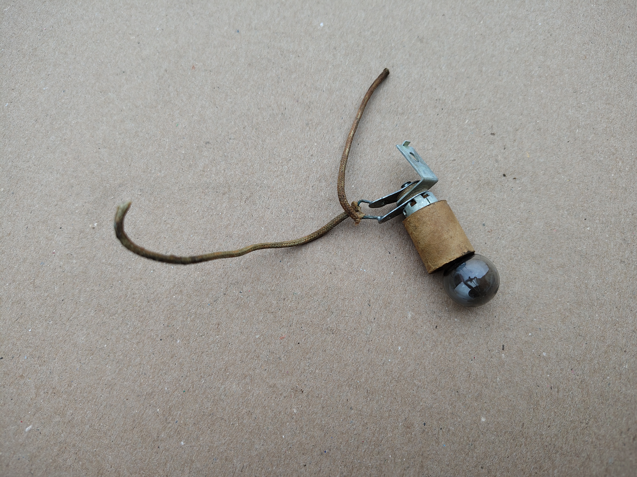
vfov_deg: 56.8
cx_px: 318
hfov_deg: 71.6
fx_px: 442
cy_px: 238
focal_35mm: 24
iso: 110
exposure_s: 1/111
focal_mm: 5.56
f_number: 1.8
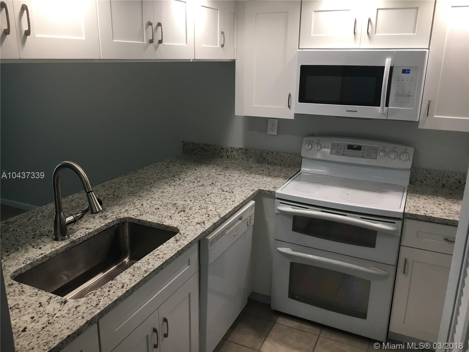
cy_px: 176
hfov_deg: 61.7
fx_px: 393
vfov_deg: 48.2
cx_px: 234
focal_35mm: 29
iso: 25
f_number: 2.2
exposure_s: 1/30
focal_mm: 4.15
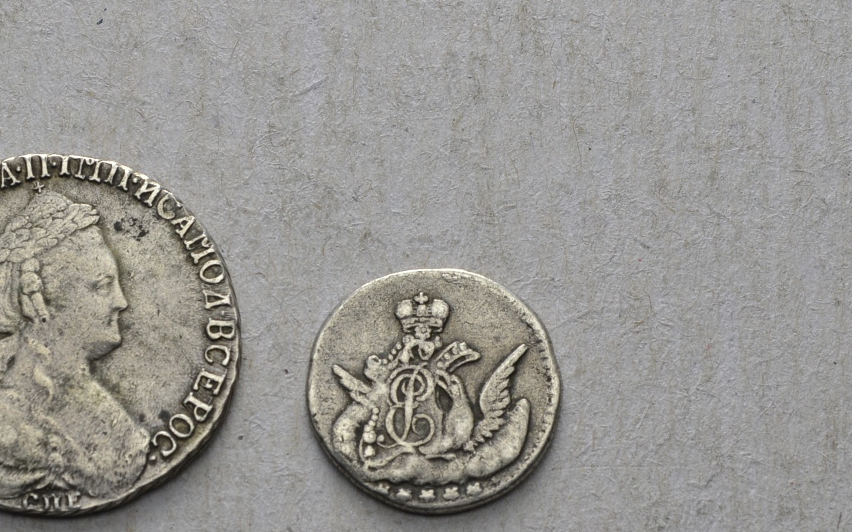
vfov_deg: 9.3
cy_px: 267
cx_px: 300
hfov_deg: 14.8
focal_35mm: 141
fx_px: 3270
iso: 400
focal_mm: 55
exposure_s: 1/250
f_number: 14
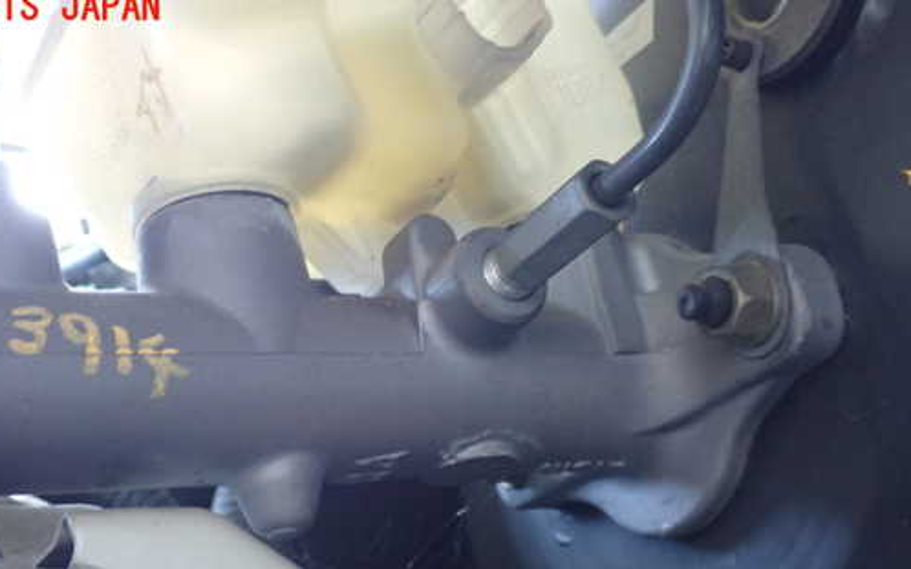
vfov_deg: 21.5
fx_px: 1489
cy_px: 397
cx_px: 377
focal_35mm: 60
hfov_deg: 33.9
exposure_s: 1/50
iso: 640
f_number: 3.1
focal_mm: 8.4
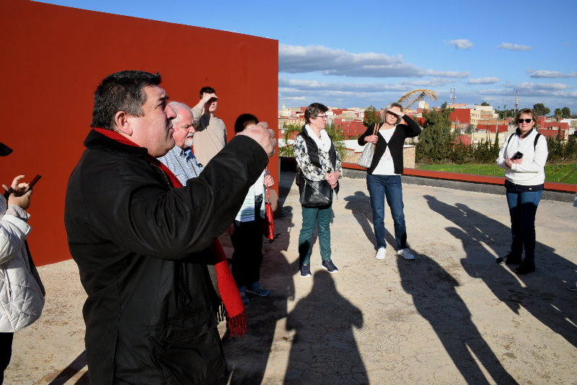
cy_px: 192
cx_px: 288
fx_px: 449
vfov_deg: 46.4
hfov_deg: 65.5
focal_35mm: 28
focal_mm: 28
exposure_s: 1/320
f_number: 22
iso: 800
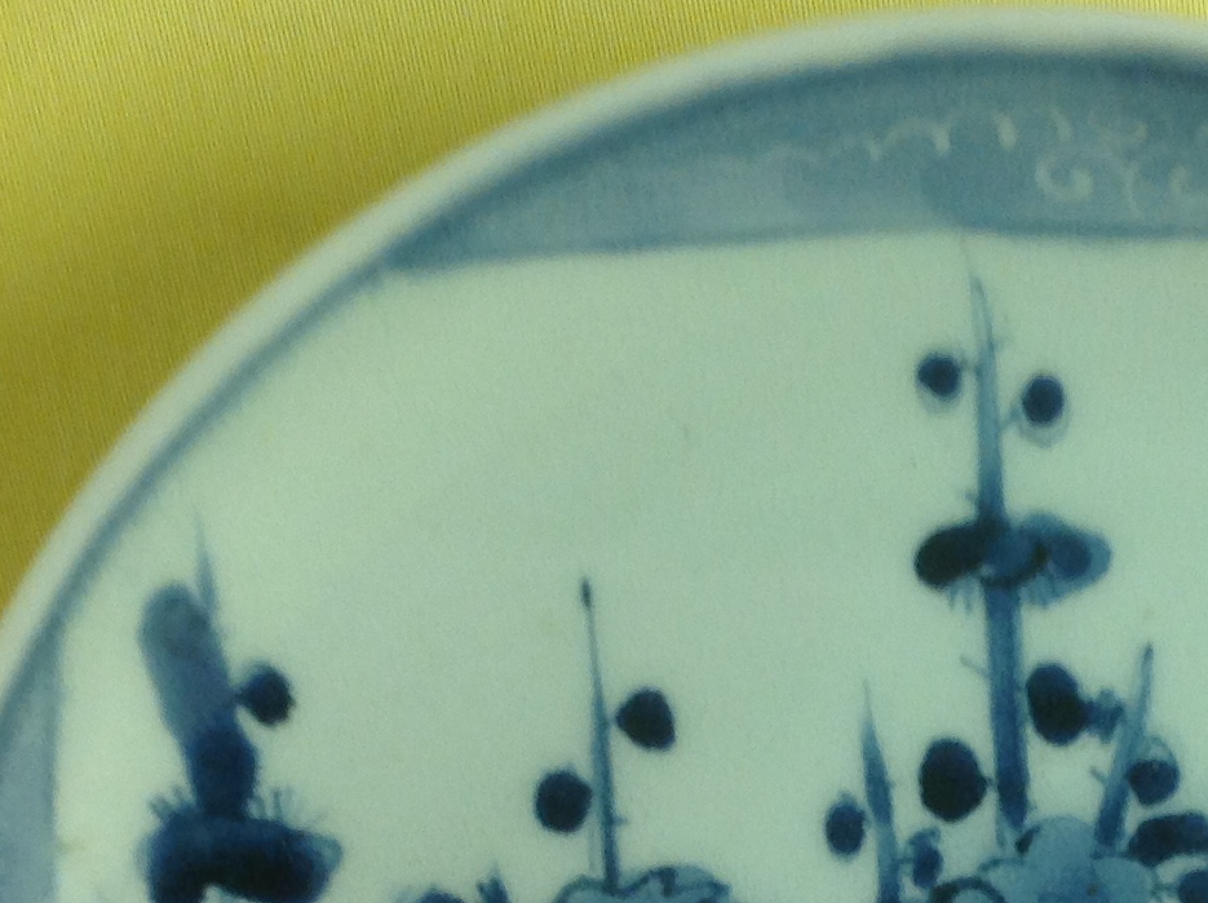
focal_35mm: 97
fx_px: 3381
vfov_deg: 14.6
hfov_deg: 20.0
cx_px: 1004
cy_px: 1142
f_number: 2.4
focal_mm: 4.28
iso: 50
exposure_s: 1/30
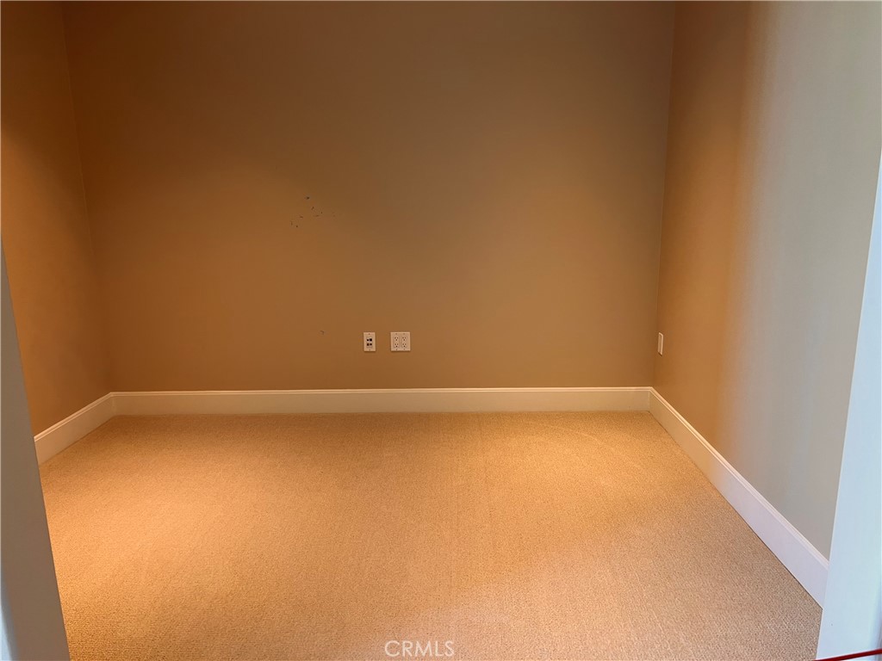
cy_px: 330
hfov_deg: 67.3
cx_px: 441
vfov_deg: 53.1
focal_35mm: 26
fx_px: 662
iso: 125
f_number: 1.5
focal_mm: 5.7
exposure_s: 1/60
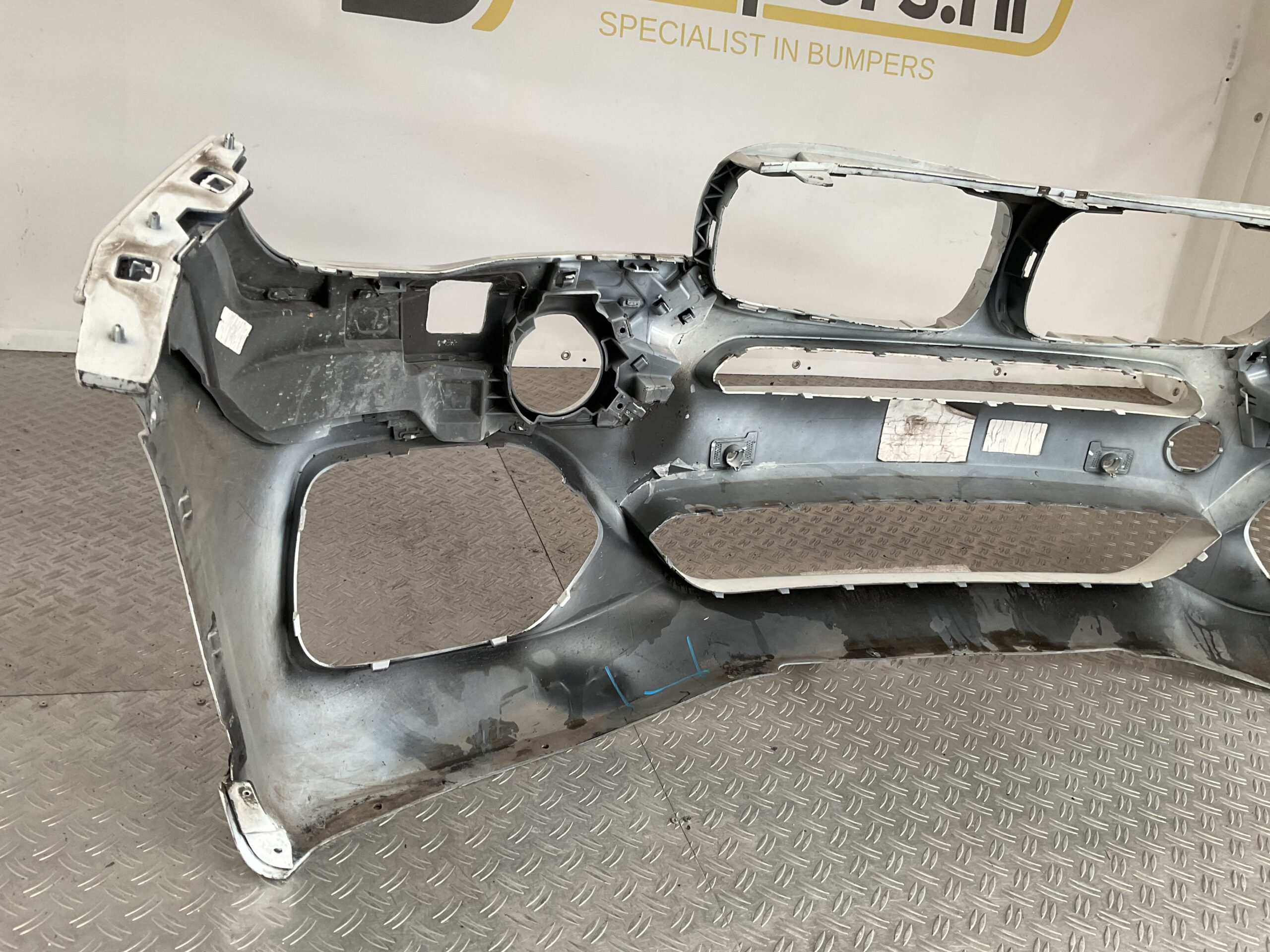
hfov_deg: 61.7
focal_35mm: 29
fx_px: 1064
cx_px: 635
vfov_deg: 48.2
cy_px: 476
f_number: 1.8
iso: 50
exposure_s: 1/60
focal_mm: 3
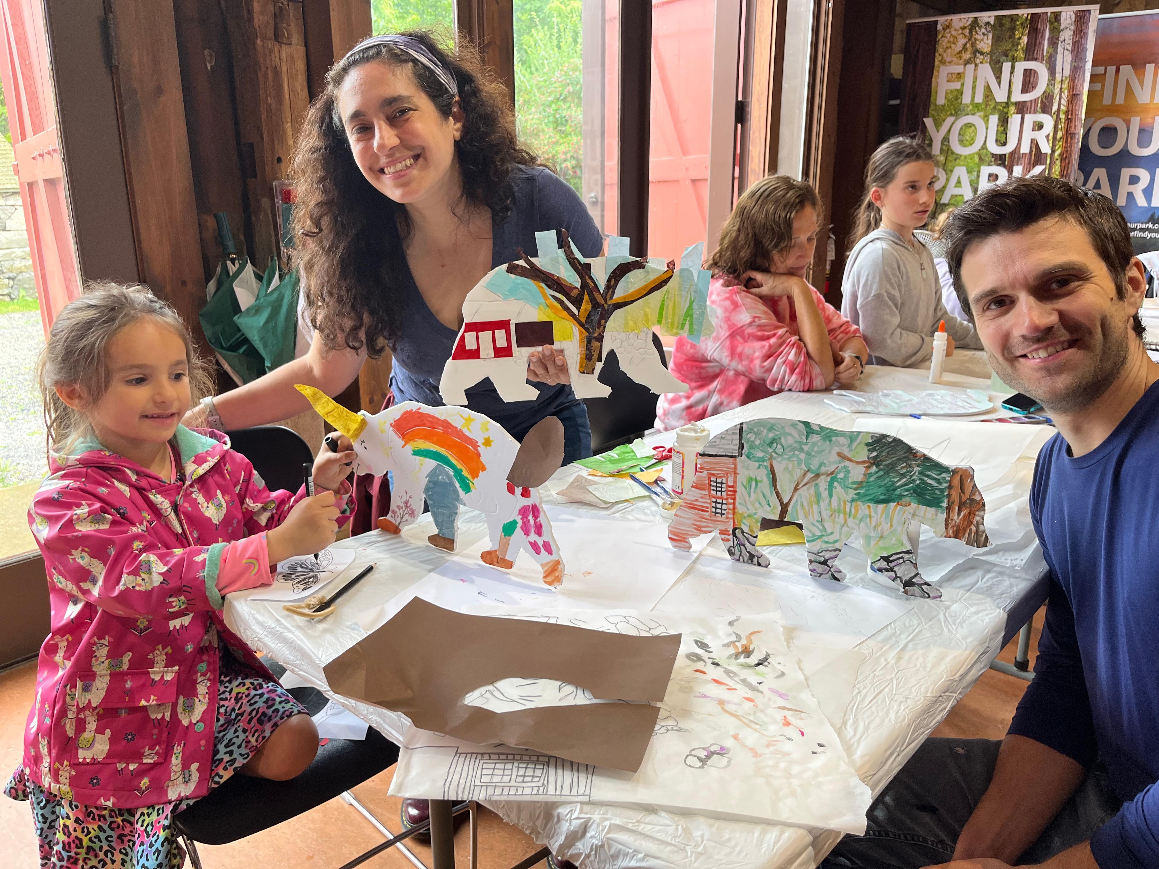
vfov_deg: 53.1
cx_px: 580
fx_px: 871
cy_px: 434
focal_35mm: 26
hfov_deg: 67.3
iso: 125
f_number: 1.6
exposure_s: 1/120
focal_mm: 5.1
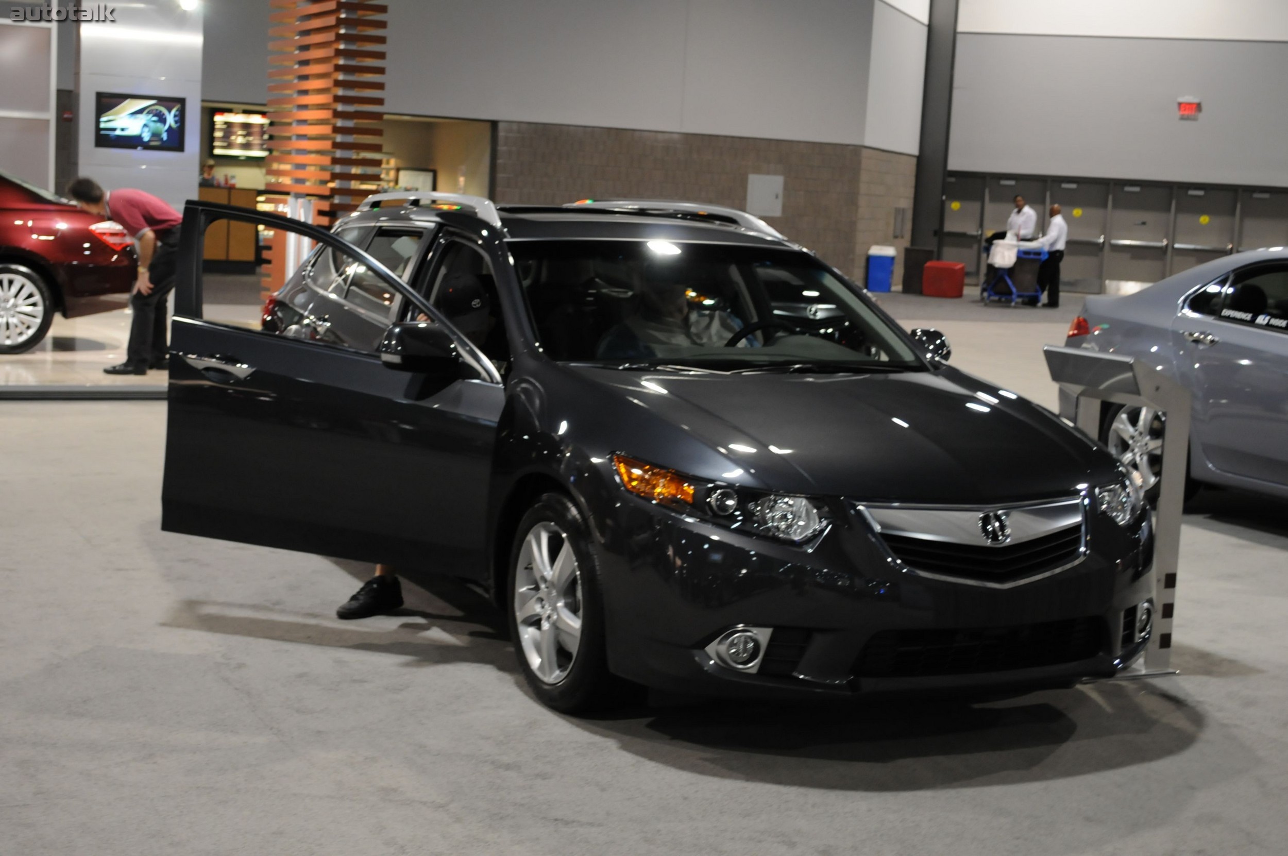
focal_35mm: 52
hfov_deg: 37.9
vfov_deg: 25.7
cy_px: 428
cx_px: 644
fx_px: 1876
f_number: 5
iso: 800
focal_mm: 35
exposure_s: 1/30
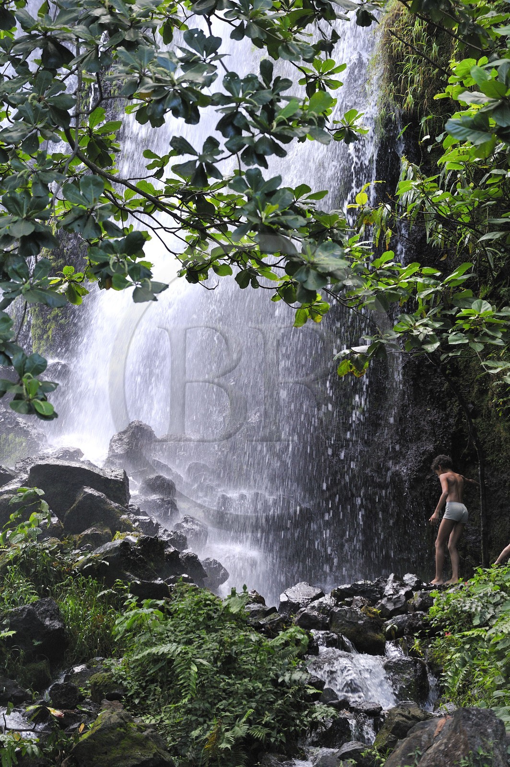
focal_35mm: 200
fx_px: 4257
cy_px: 384
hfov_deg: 6.9
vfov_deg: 10.3
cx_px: 255
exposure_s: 1/125
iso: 1600
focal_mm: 200
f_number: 8
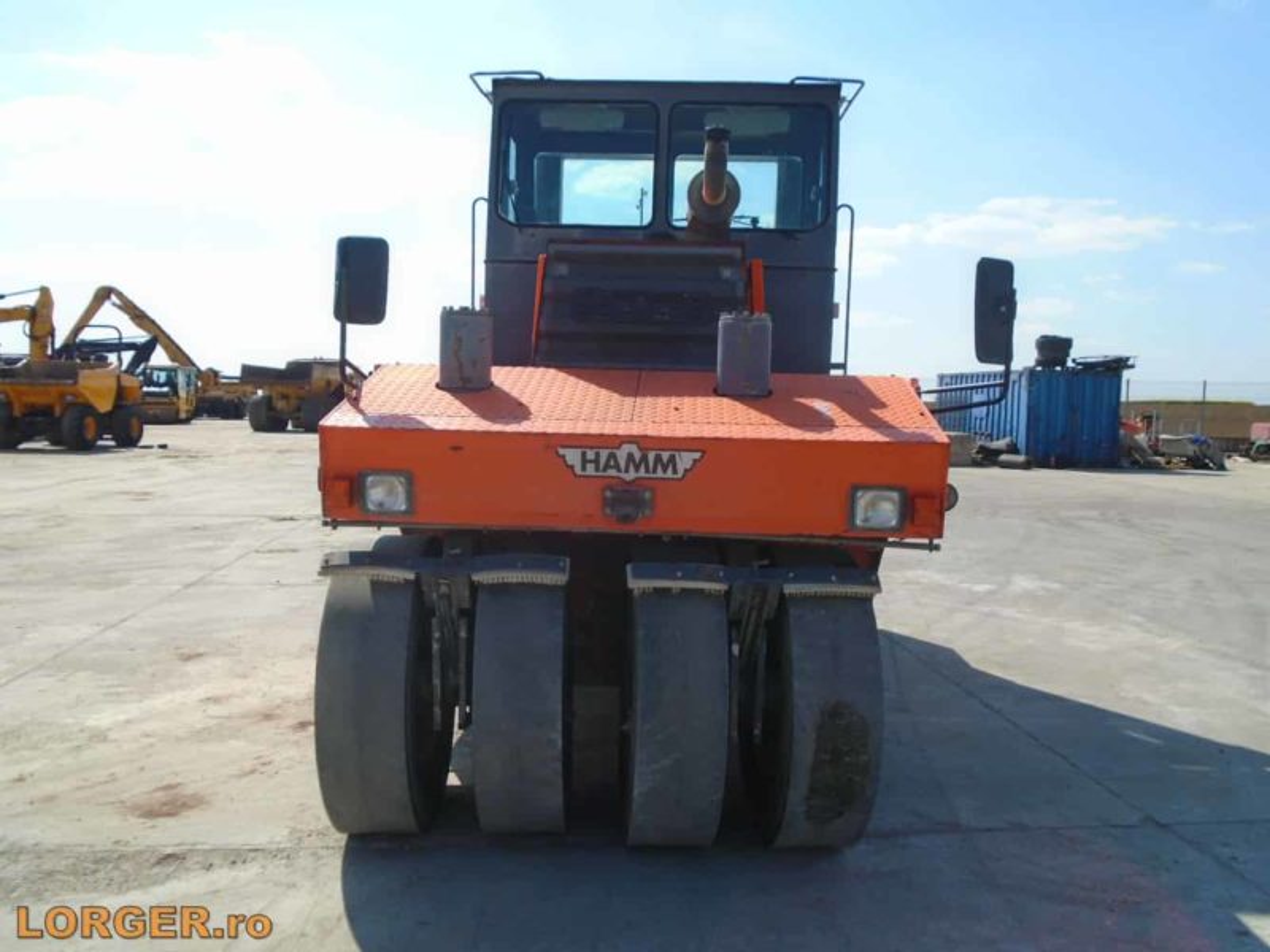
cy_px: 476
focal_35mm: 26
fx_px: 954
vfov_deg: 53.1
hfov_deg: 67.3
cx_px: 635
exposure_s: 1/200
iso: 100
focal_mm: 4.6
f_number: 8
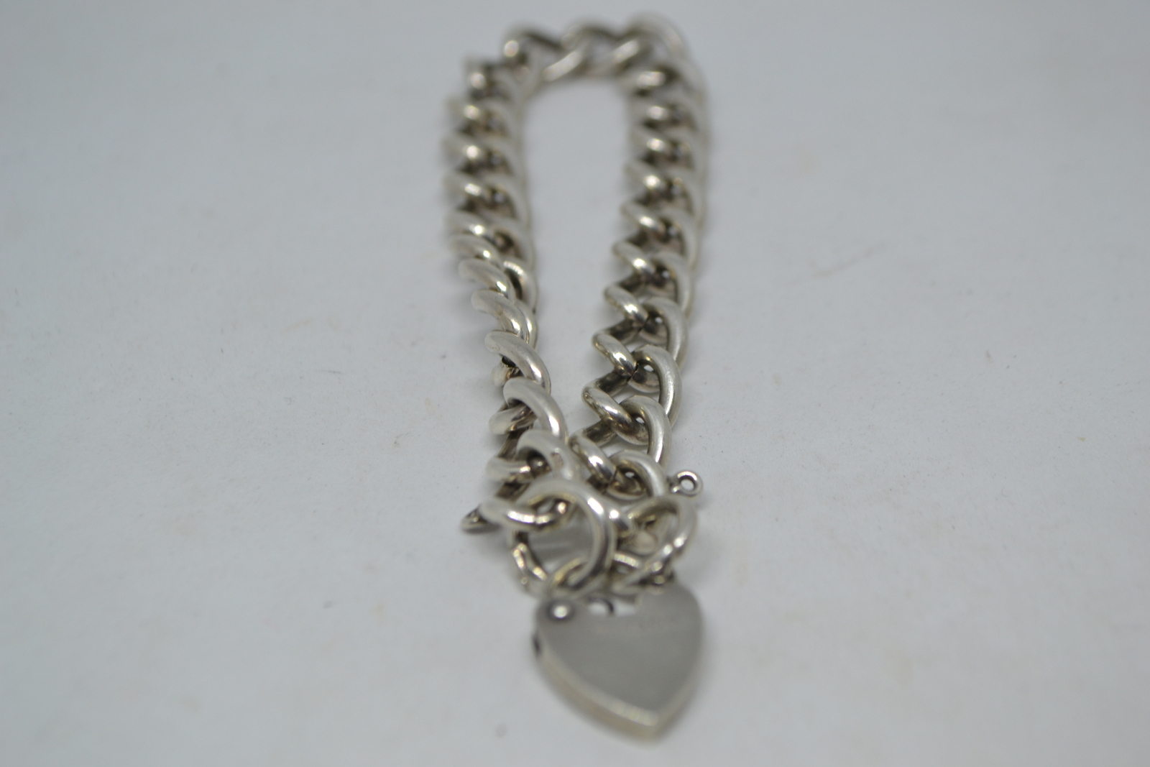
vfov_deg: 20.6
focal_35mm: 66
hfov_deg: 30.5
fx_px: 2108
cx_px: 575
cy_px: 384
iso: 400
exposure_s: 1/60
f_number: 6.3
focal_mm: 44
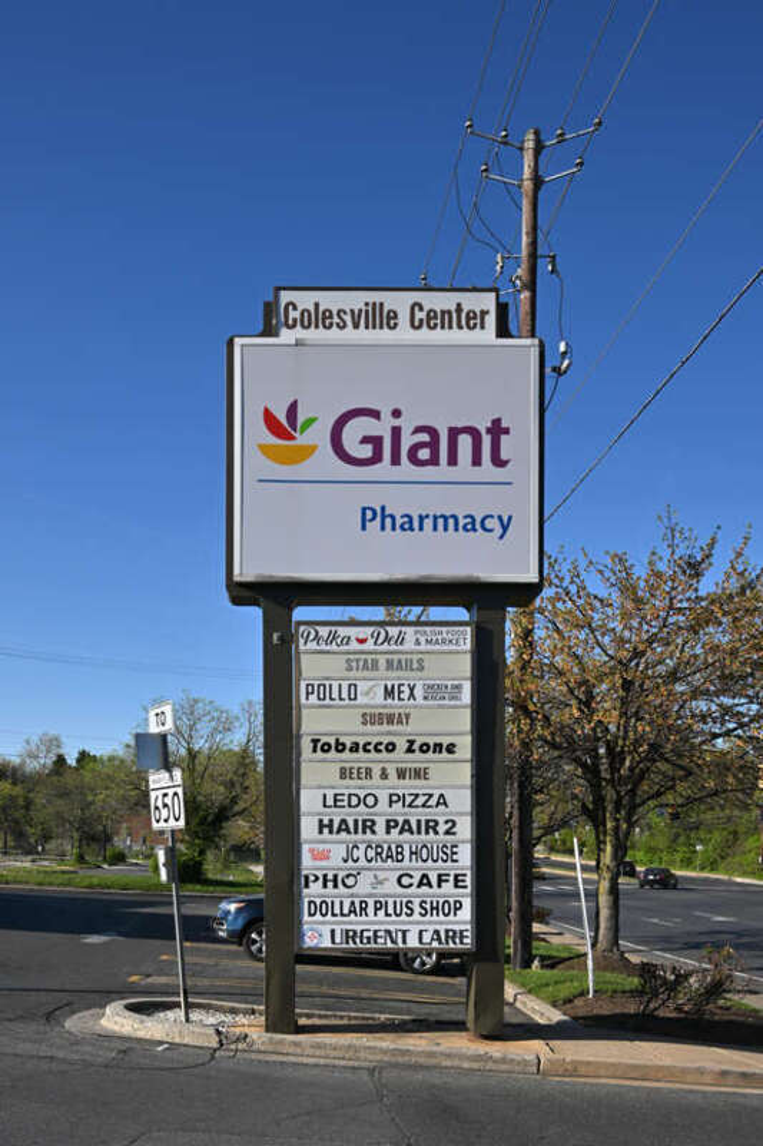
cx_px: 382
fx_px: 604
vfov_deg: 86.9
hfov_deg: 64.5
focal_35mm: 19
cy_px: 573
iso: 64
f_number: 9
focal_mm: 19
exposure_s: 1/320
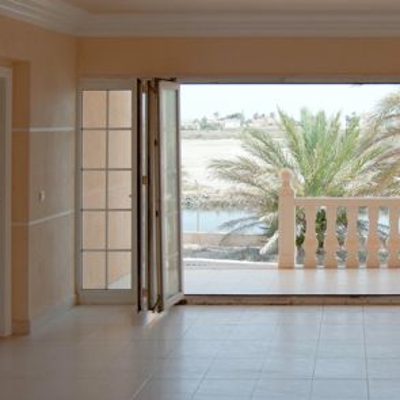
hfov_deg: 25.0
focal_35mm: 67
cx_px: 360
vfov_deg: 25.7
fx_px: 876
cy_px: 212
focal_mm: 22
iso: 100
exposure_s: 1/320
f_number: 4
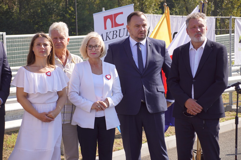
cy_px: 80
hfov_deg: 18.2
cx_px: 120
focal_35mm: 112
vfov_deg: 12.2
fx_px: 753
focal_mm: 75
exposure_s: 1/200
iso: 100
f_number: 5.6
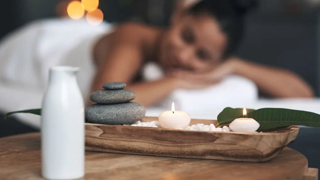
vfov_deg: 13.4
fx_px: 764
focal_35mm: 90
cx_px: 160
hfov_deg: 23.7
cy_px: 76
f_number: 2.2
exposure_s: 1/200
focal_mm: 85
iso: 320
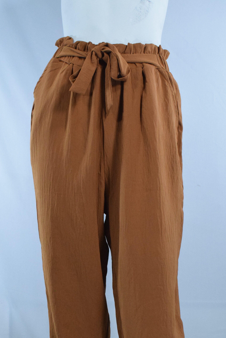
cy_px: 256
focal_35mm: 59
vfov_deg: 33.3
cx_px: 112
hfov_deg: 23.1
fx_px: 553
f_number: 10
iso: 3200
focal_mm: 25
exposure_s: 1/250
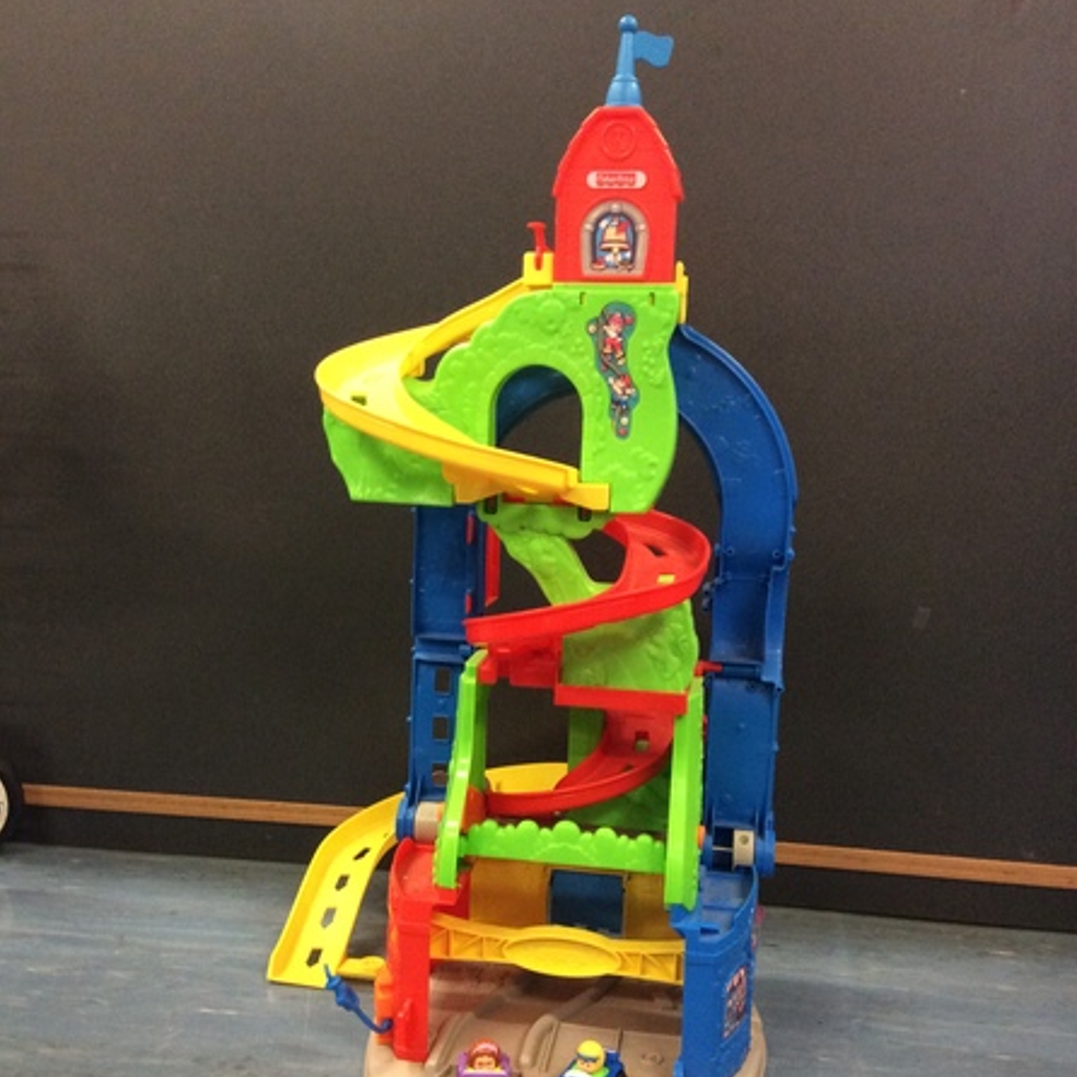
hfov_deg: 43.9
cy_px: 618
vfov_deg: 43.7
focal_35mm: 38
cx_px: 538
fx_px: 1338
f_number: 2.4
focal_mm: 3.3
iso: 200
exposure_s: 1/25
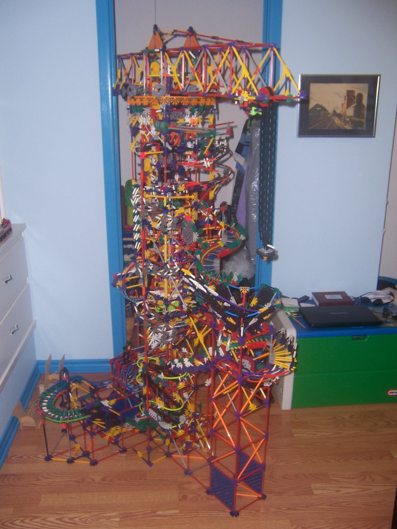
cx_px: 198
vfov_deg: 55.4
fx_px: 505
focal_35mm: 33
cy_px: 264
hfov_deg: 42.9
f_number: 2.8
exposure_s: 1/60
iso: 80
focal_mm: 5.5
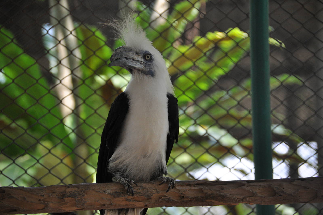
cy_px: 108
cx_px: 162
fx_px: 2084
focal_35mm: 232
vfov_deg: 5.9
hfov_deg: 8.9
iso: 720
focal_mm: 155
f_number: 5.6
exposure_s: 1/250
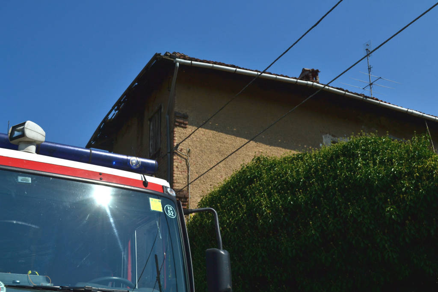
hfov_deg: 41.1
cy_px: 146
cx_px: 219
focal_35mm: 48
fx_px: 584
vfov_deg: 28.1
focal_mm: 32
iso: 100
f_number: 11
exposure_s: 1/500
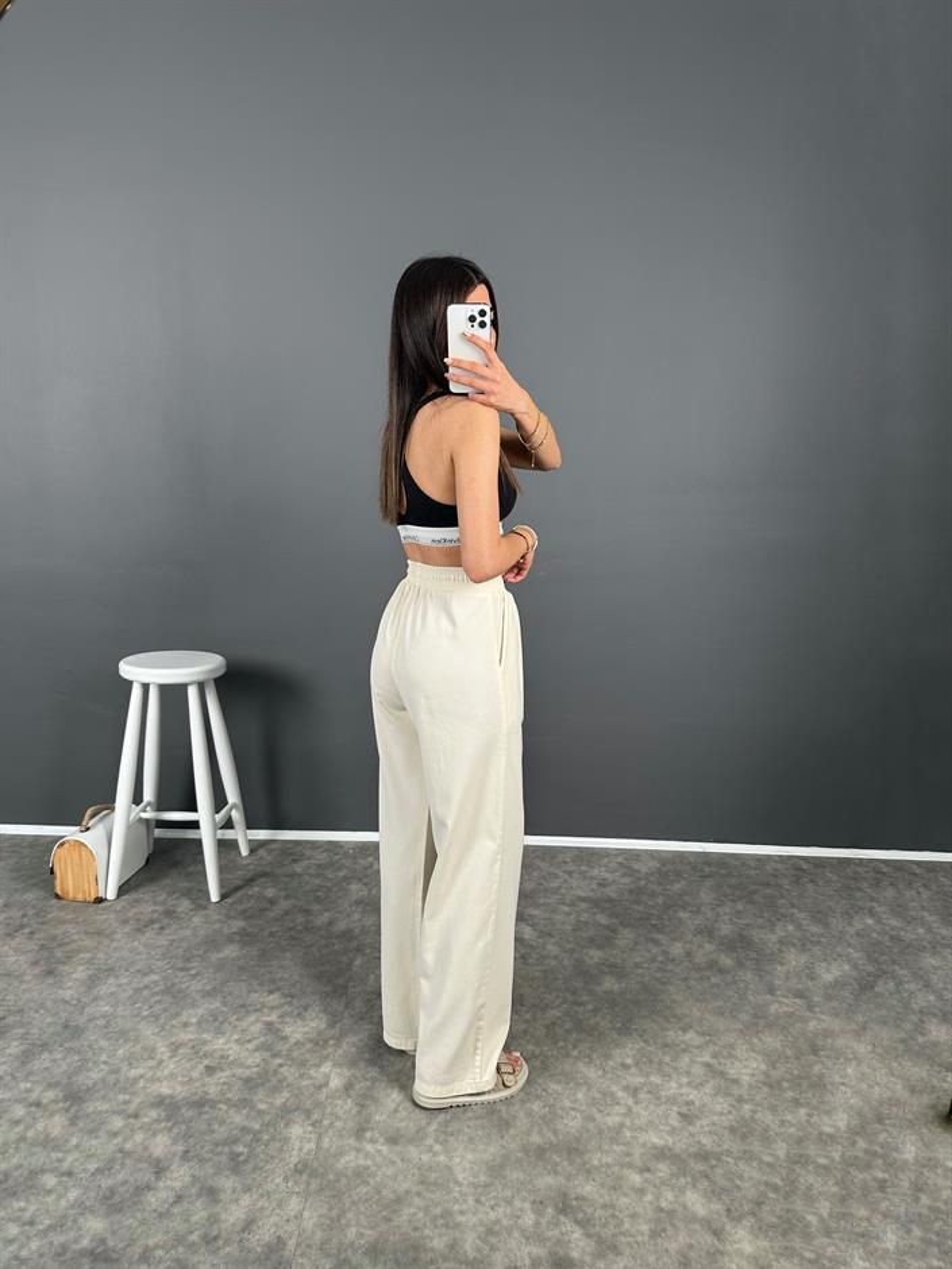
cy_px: 634
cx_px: 476
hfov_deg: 56.8
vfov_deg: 71.6
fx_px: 880
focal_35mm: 24
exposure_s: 1/121
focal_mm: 6.86
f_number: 1.78
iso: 100
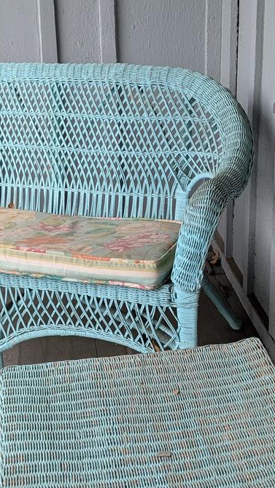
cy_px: 235
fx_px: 778
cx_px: 146
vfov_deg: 34.9
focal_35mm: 60
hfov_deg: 20.1
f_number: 1.68
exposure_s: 1/182
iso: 24
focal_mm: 6.9
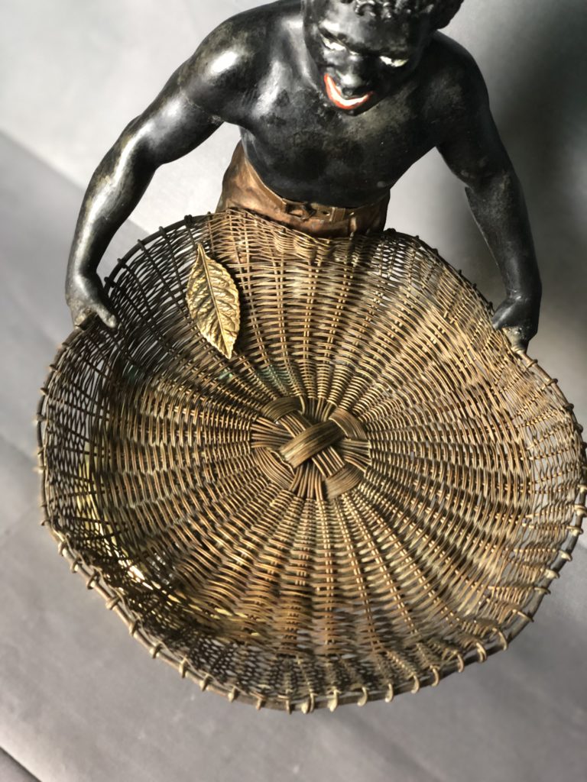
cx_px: 294
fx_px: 1176
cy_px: 391
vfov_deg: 36.8
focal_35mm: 52
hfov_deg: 28.0
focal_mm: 6
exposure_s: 1/8
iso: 160
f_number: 2.4
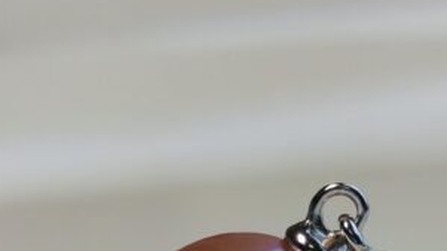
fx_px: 2334
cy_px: 288
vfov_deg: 6.1
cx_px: 304
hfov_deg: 10.9
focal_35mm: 197
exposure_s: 1/100
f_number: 1.95
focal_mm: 5.52
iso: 50
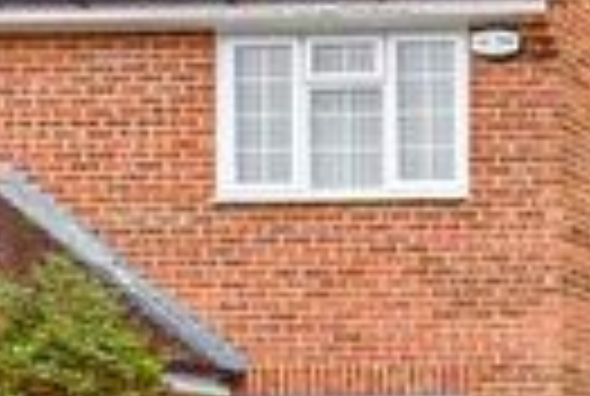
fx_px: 1314
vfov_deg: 15.8
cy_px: 596
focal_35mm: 80
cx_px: 1486
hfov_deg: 14.2
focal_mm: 10
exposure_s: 1/125
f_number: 8
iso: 320
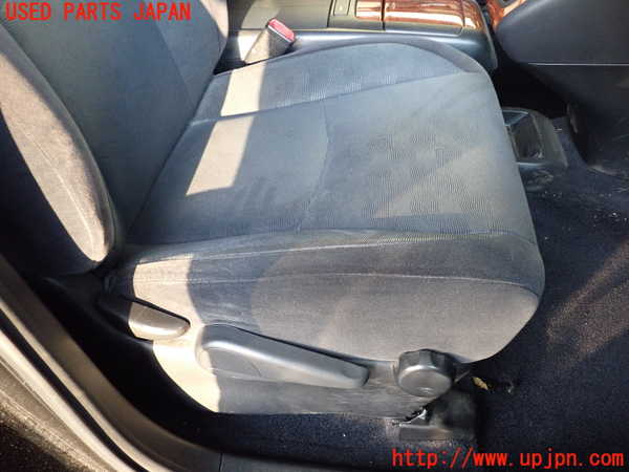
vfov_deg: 46.8
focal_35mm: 30
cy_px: 236
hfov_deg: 60.0
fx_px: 545
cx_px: 314
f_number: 2.3
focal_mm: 5.4
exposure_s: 1/125
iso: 640
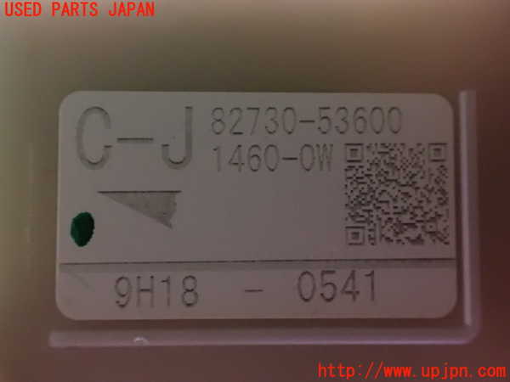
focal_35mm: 30
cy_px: 191
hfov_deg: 60.0
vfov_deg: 46.8
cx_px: 255
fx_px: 442
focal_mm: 5.4
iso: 1600
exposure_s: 1/25
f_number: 2.3
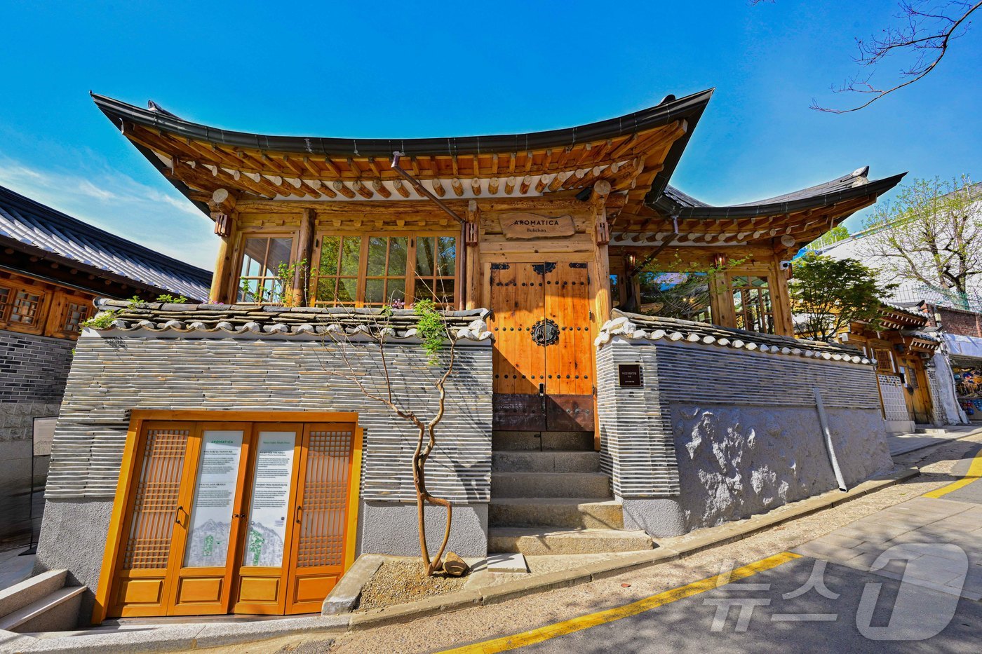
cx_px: 491
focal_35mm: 14
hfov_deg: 104.3
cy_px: 327
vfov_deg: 81.2
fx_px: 382
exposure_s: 1/200
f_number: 11
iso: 320
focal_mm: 14
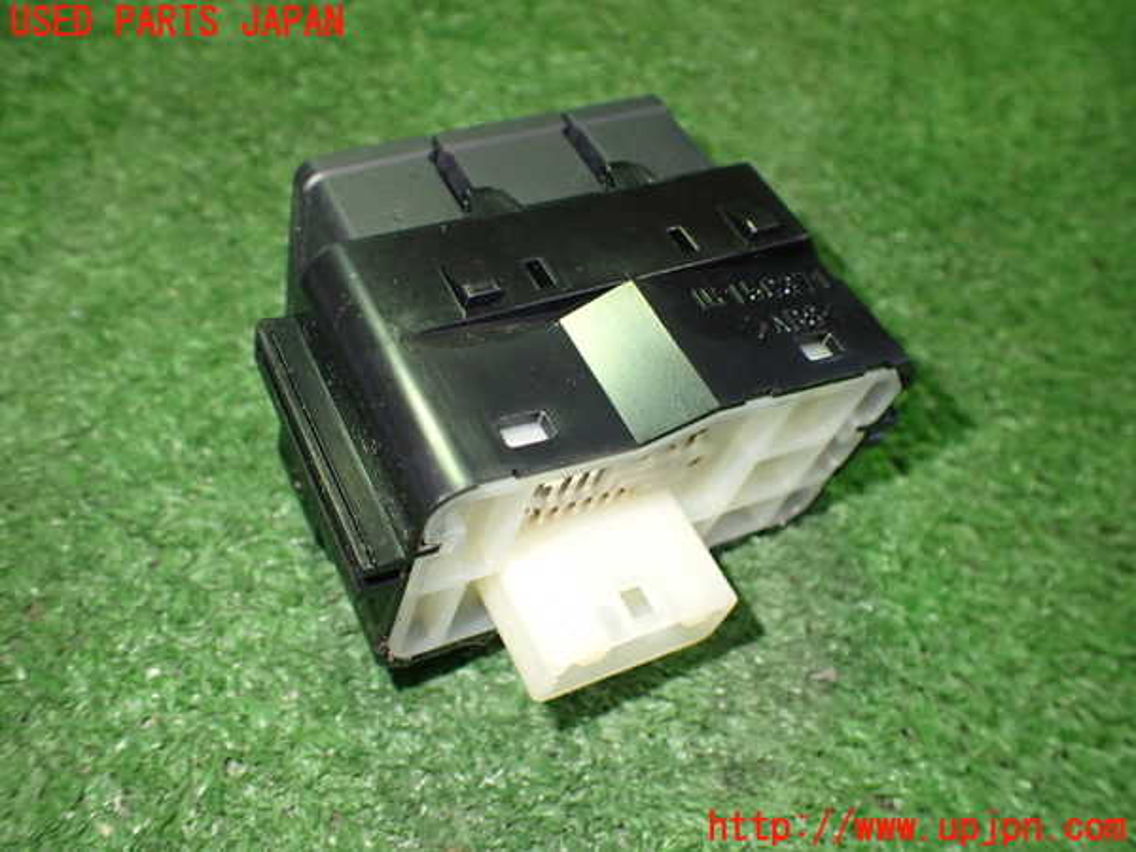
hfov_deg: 60.0
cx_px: 568
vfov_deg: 46.8
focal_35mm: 30
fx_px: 985
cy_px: 426
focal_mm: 5.4
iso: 800
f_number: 2.3
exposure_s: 1/80
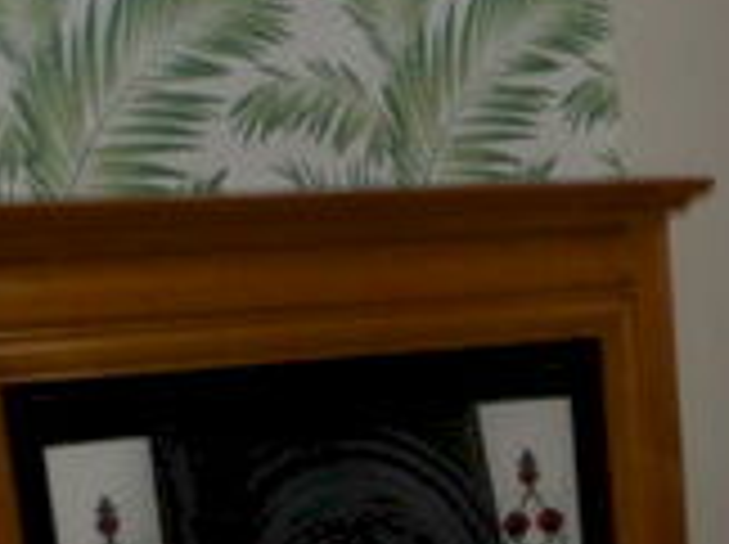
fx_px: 2187
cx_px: 1030
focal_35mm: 104
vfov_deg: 13.3
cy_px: 861
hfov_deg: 17.4
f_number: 4.1
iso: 250
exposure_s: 1/15
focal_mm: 4.3
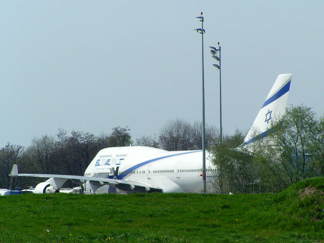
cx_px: 162
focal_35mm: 283
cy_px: 122
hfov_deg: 7.0
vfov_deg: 5.3
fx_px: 2649
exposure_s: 1/640
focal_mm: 43.3
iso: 100
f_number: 8
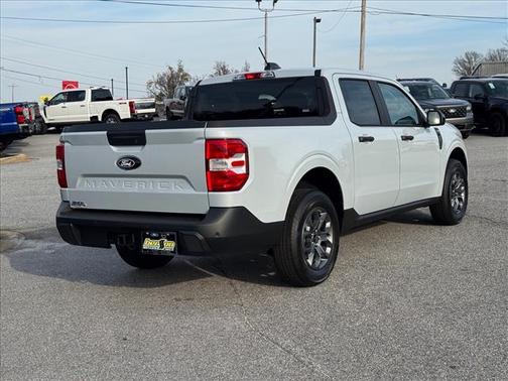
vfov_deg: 30.3
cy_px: 190
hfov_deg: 39.7
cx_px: 254
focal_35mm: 48
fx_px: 704
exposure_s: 1/3257
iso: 64
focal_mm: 6.76
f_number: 1.78
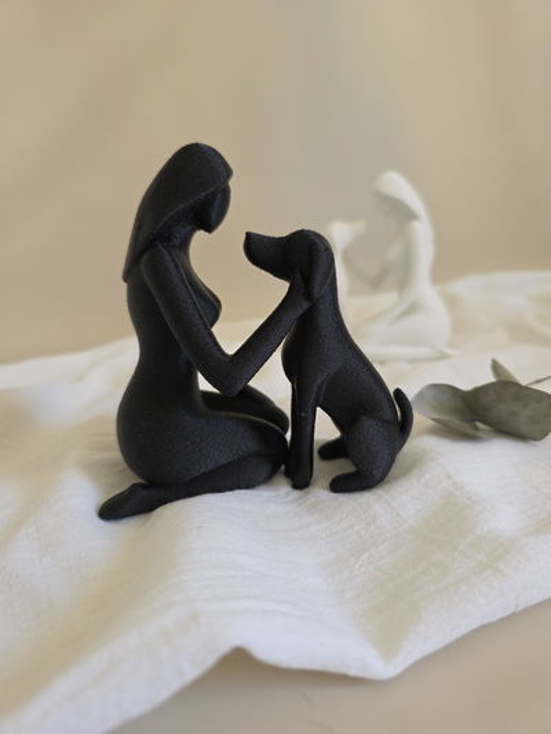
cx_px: 276
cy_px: 367
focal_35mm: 23
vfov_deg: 73.9
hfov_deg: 58.9
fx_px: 488
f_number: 1.7
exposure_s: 1/100
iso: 125
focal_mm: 6.3
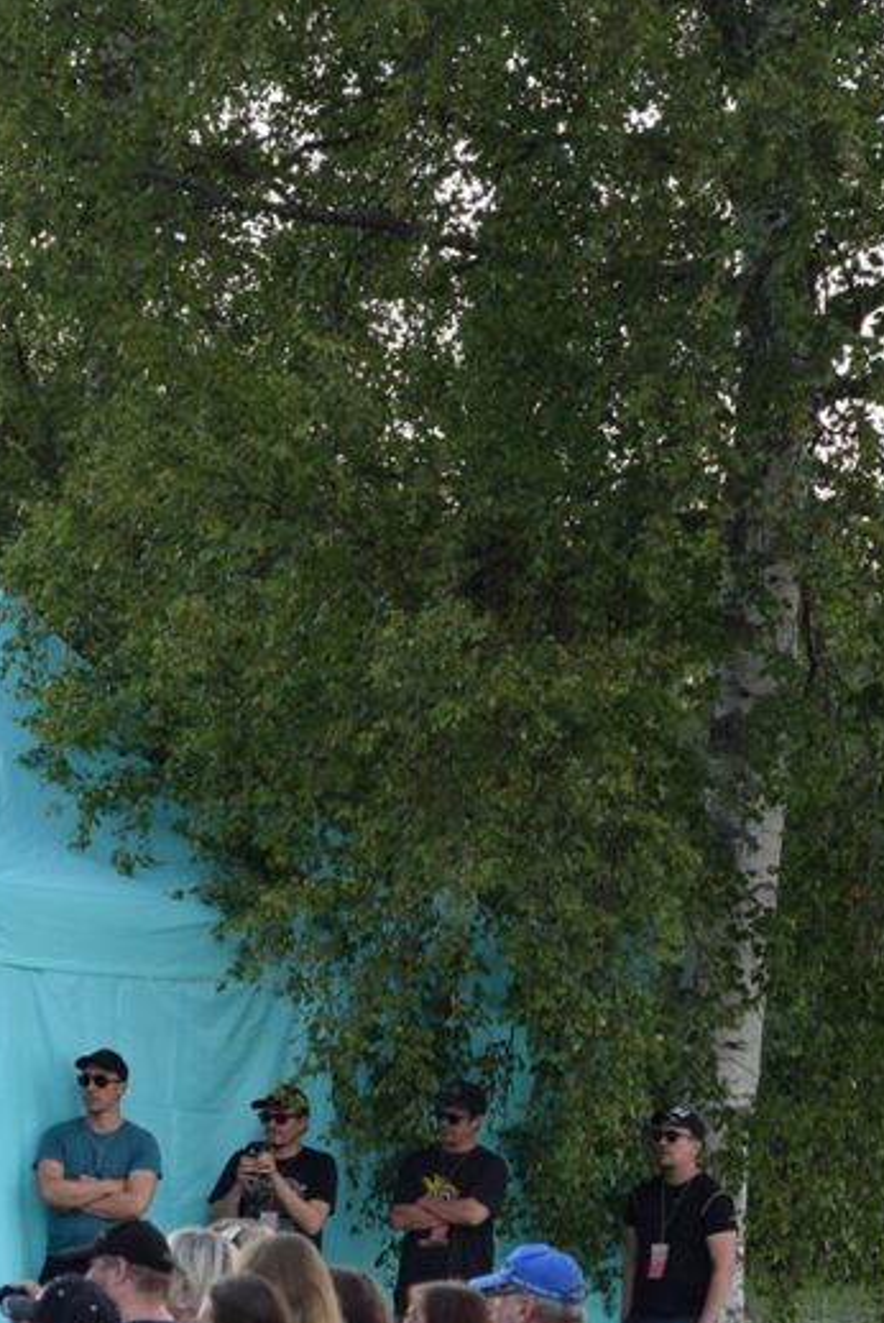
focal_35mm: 252
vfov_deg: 8.1
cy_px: 1160
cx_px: 354
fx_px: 9268
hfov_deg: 5.5
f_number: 5.6
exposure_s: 1/125
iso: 400
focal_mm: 85
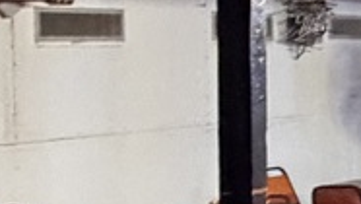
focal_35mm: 118
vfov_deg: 10.3
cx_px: 1011
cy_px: 117
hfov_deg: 11.9
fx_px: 1131
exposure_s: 1/40
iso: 1000
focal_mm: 2.22
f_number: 2.2
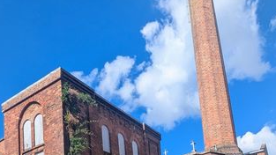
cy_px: 220
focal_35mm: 39
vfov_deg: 24.8
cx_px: 131
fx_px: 285
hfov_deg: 51.6
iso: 49
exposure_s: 1/1887
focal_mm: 1.83
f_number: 2.2
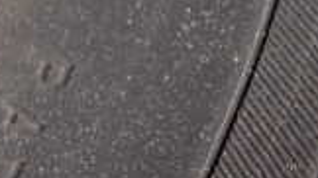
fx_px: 1804
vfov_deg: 5.6
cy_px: 266
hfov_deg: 9.6
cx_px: -257
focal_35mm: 214
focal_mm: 9.61
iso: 200
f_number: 3.4
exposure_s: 1/100
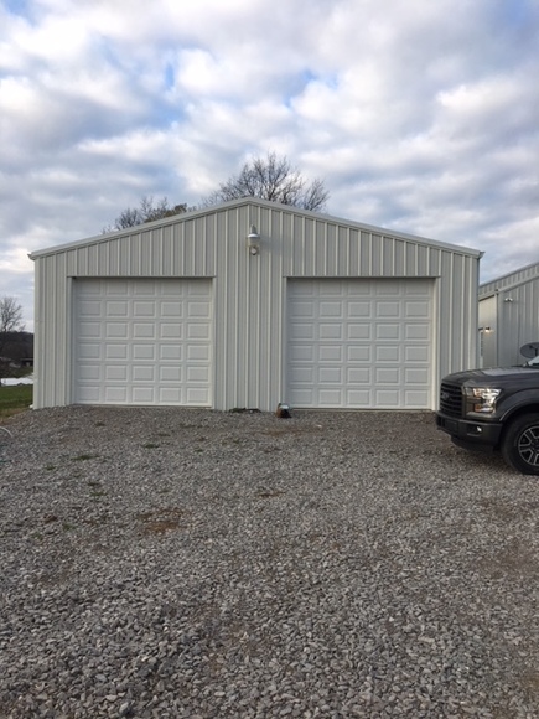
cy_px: 360
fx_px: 602
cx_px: 270
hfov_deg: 48.2
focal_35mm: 29
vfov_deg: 61.7
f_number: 2.2
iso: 25
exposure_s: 1/725
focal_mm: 4.15
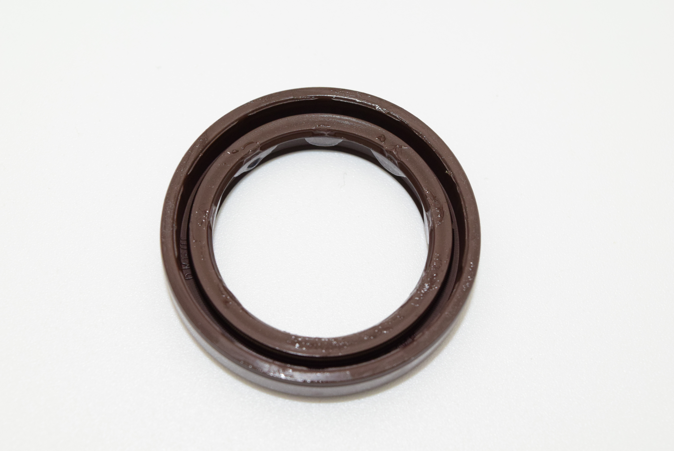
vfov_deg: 20.2
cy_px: 226
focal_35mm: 68
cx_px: 337
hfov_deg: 29.8
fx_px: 1265
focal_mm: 45
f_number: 11
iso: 1600
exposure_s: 1/60
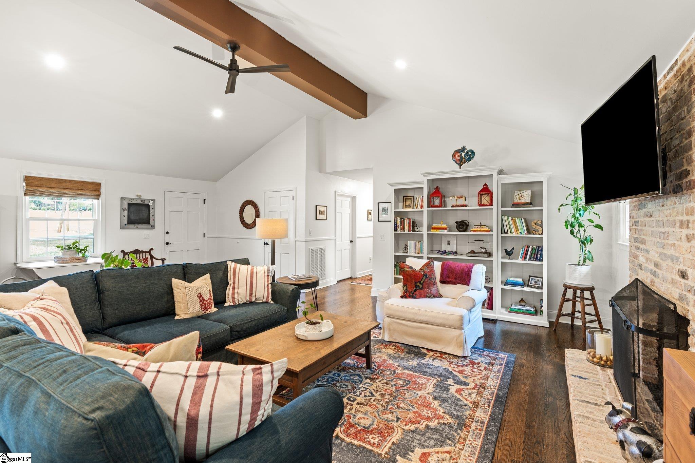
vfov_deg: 73.7
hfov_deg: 96.7
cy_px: 232
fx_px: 309
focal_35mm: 16
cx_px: 348
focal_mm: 16
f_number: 8
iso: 250
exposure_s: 2
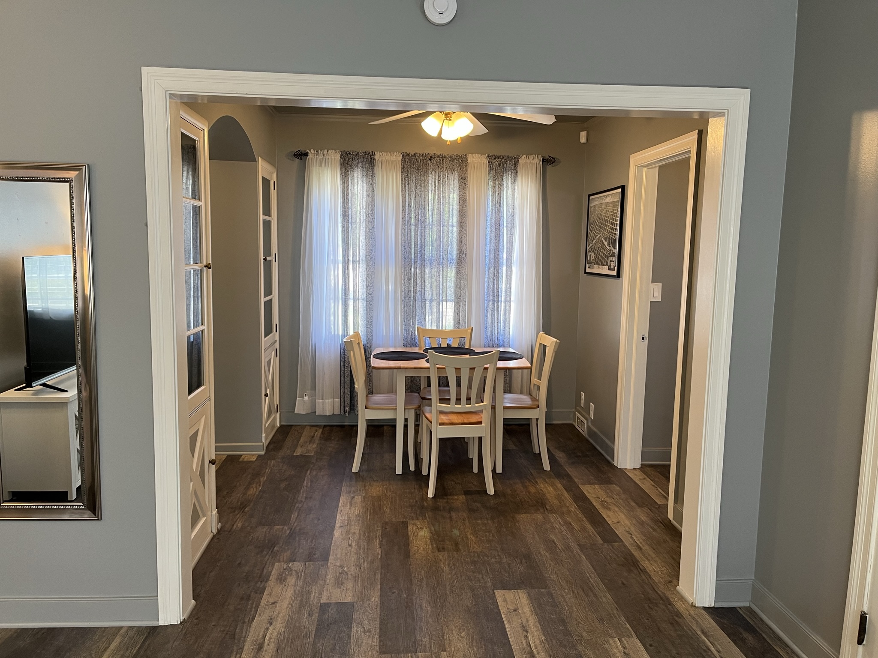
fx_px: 659
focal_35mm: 26
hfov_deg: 67.3
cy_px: 329
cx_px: 439
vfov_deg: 53.1
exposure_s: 1/60
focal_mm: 5.1
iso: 100
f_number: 1.6
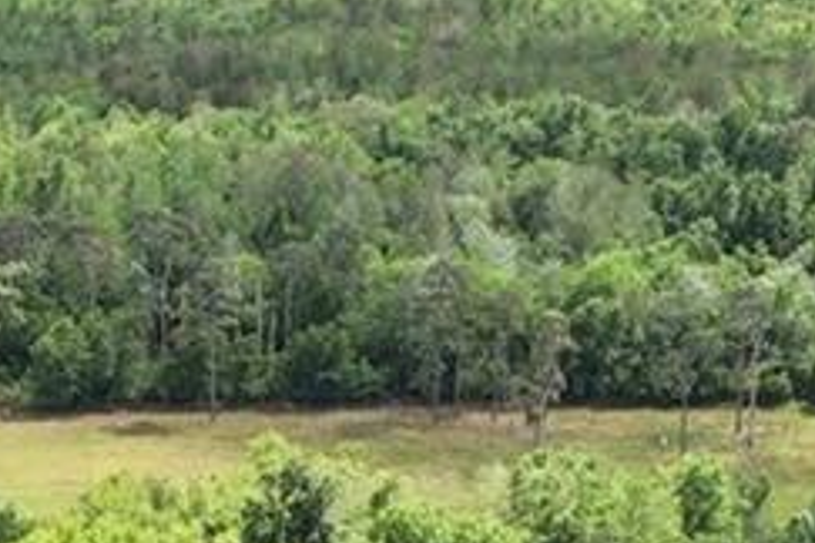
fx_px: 3282
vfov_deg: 9.0
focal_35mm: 145
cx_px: 238
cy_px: 1006
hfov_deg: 14.1
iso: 120
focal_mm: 8.4
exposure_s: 1/2000
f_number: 2.8
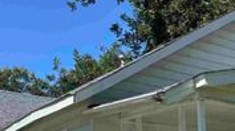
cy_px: 235
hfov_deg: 25.8
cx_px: 276
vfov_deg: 14.3
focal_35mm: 74
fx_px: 460
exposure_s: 1/2809
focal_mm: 6.86
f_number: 1.78
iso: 80
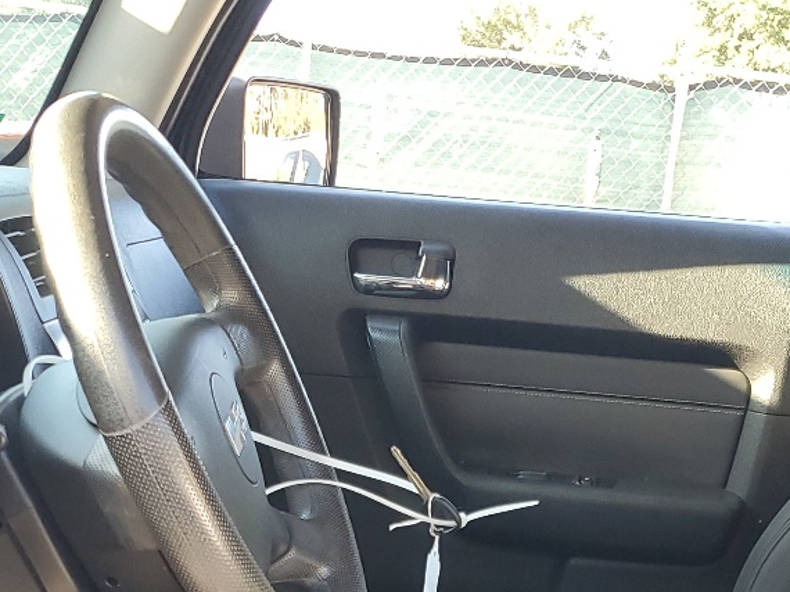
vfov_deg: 18.6
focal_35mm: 73
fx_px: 1665
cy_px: 783
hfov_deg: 26.7
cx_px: 389
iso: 65
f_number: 1.5
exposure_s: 1/120
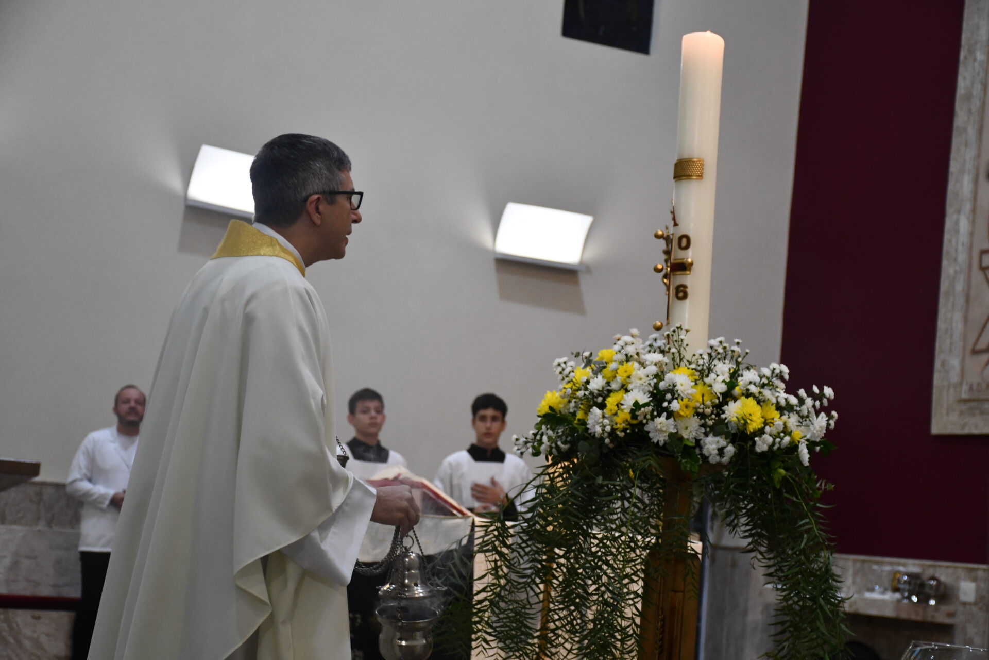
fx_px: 2143
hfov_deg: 26.0
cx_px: 494
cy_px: 330
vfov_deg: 17.5
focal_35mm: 78
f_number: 4.8
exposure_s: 1/125
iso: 1600
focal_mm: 52
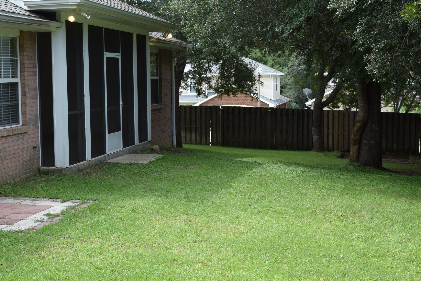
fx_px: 663
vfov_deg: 23.9
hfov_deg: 35.1
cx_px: 164
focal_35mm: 57
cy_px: 145
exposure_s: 1/250
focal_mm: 27
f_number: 8
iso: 360
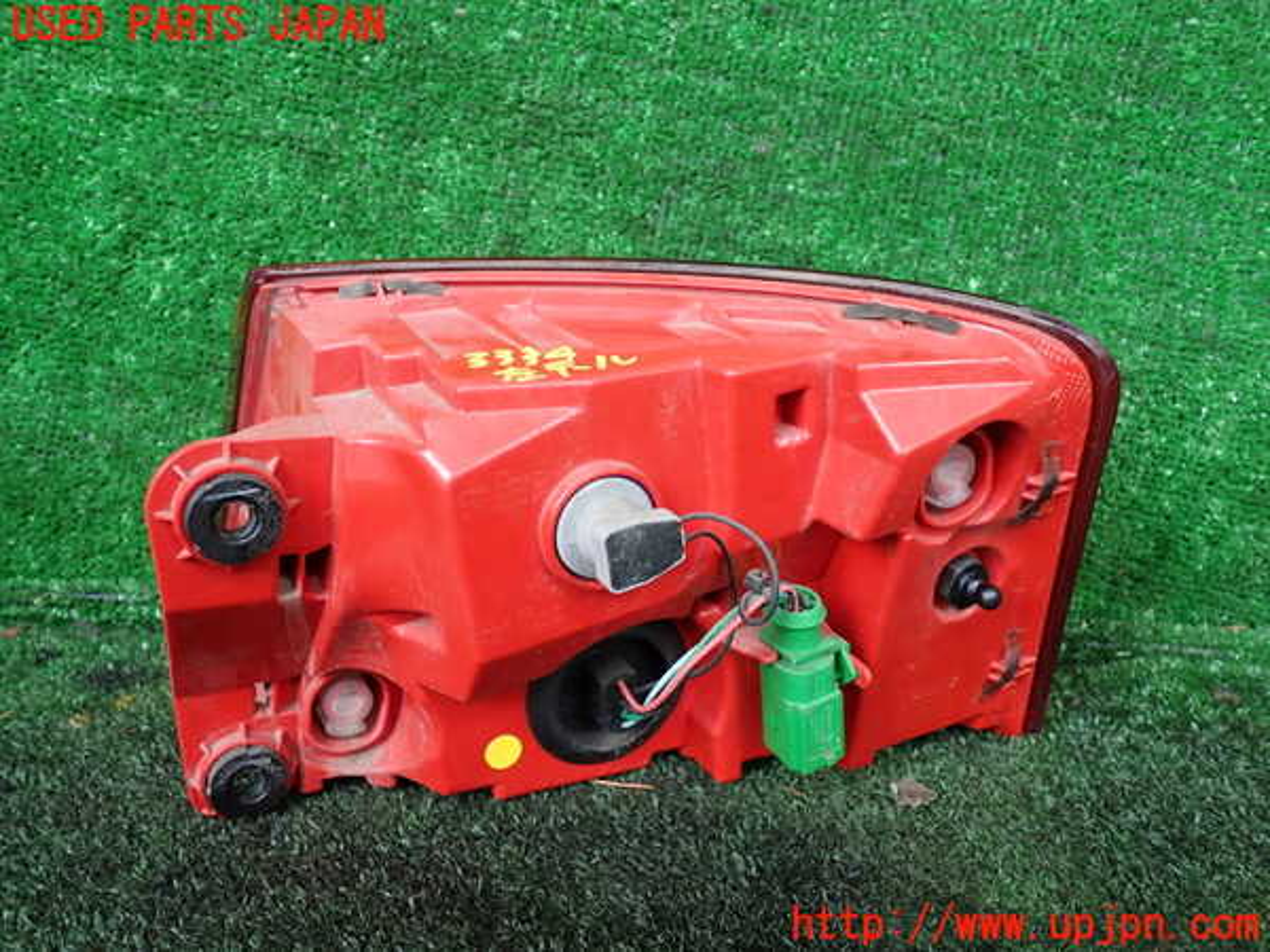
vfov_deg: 46.8
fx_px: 1101
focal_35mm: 30
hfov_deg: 60.0
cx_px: 635
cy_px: 476
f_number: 2.3
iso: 160
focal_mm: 5.4
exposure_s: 1/60
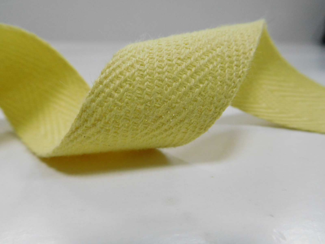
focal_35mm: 25
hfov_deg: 69.4
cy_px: 122
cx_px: 162
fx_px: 235
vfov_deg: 54.9
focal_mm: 4.5
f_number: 3.4
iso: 400
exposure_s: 1/25
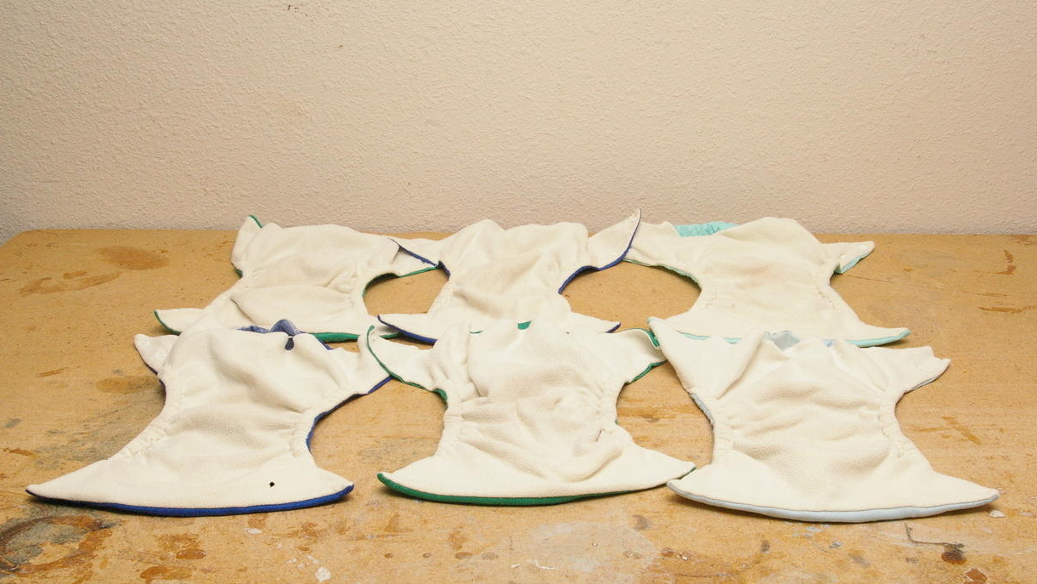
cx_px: 521
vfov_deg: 26.5
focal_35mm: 45
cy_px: 326
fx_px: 1237
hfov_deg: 45.5
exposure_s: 1/180
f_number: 22
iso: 1600
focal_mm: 28
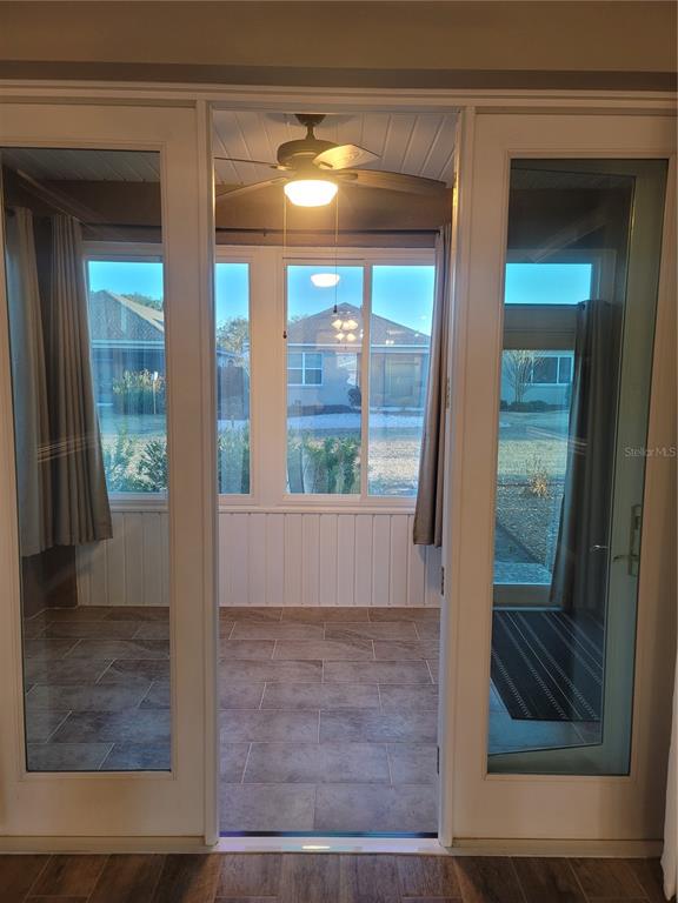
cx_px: 339
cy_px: 452
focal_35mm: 25
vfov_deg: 69.4
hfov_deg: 54.9
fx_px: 653
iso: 250
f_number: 1.8
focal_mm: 7
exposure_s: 1/60
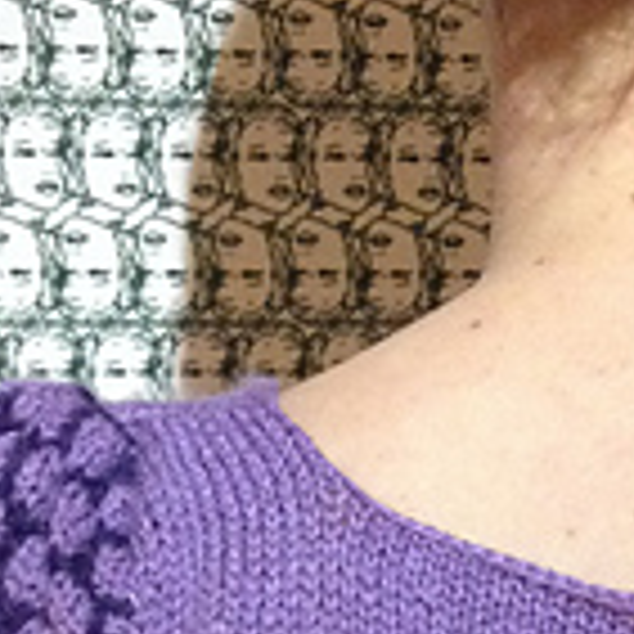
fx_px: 2901
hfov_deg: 12.3
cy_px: 1034
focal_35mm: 140
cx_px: 701
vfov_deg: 11.8
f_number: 2.4
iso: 320
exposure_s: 1/20
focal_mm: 4.28
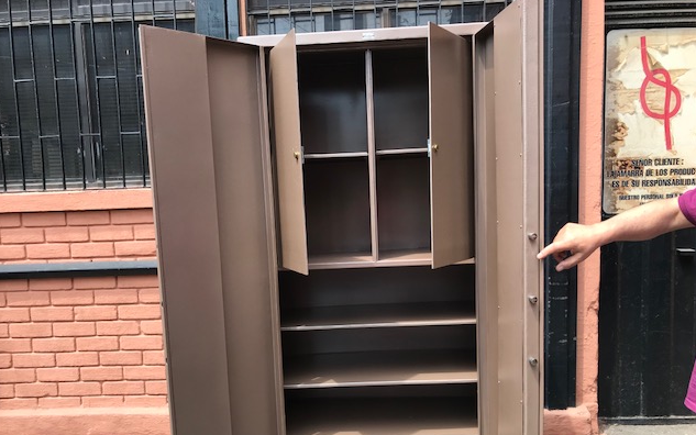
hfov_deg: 62.9
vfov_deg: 41.7
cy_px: 257
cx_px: 346
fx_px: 569
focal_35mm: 30
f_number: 1.8
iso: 20
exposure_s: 1/353
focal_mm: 3.99
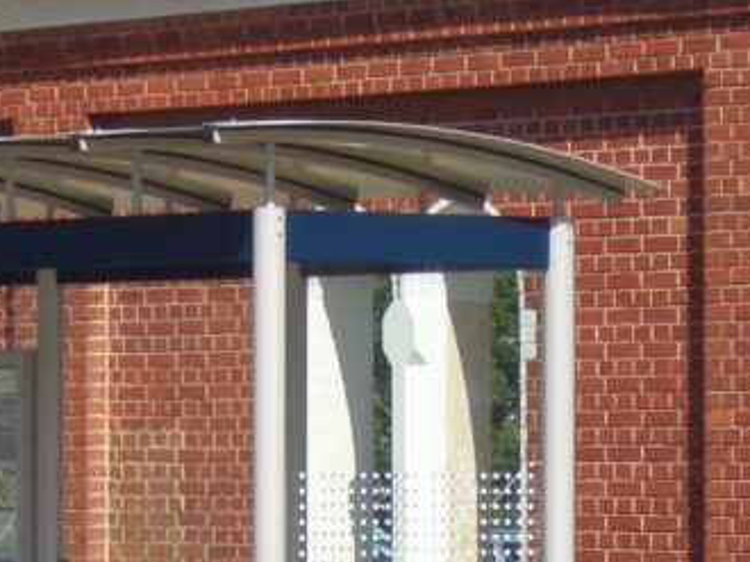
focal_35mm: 326
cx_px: 130
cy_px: 435
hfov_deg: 6.1
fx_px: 7058
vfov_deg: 4.6
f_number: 7.7
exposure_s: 1/160
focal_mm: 17.4
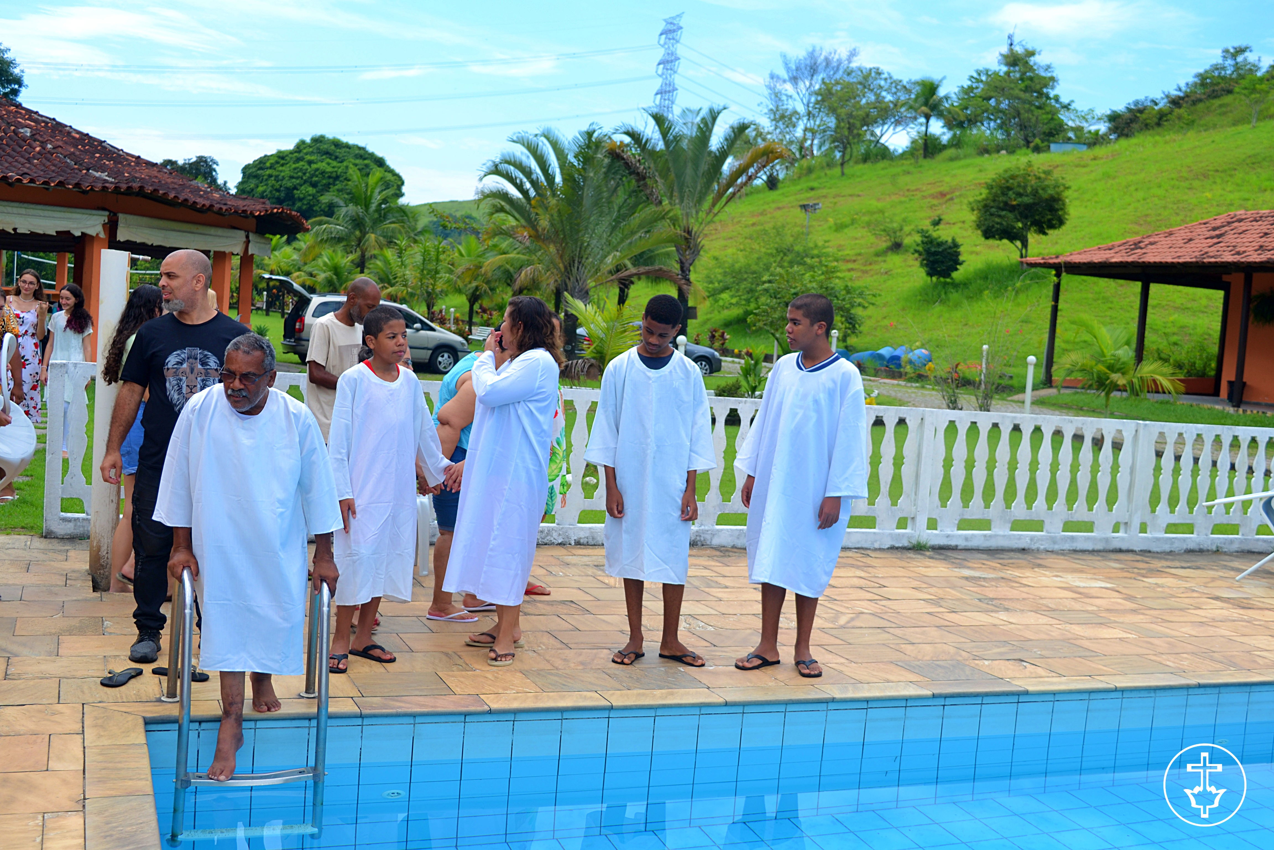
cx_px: 637
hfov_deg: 49.6
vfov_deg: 34.2
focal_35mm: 39
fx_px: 1380
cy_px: 425
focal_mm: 26
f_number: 8
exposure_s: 1/250
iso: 100
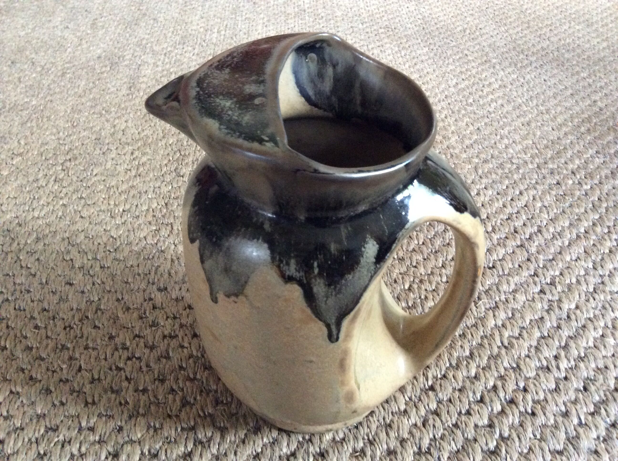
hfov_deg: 56.9
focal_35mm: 32
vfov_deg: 44.1
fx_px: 570
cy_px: 230
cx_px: 309
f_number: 2.4
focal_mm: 3.3
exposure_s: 1/25
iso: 320
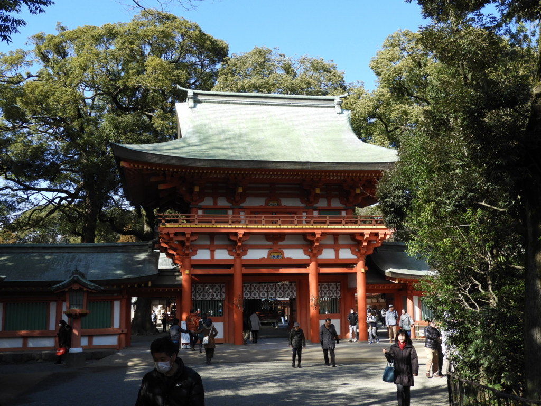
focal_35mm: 40
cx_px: 270
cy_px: 203
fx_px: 625
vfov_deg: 36.0
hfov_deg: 46.8
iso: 100
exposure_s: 1/400
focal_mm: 7.2
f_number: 3.8
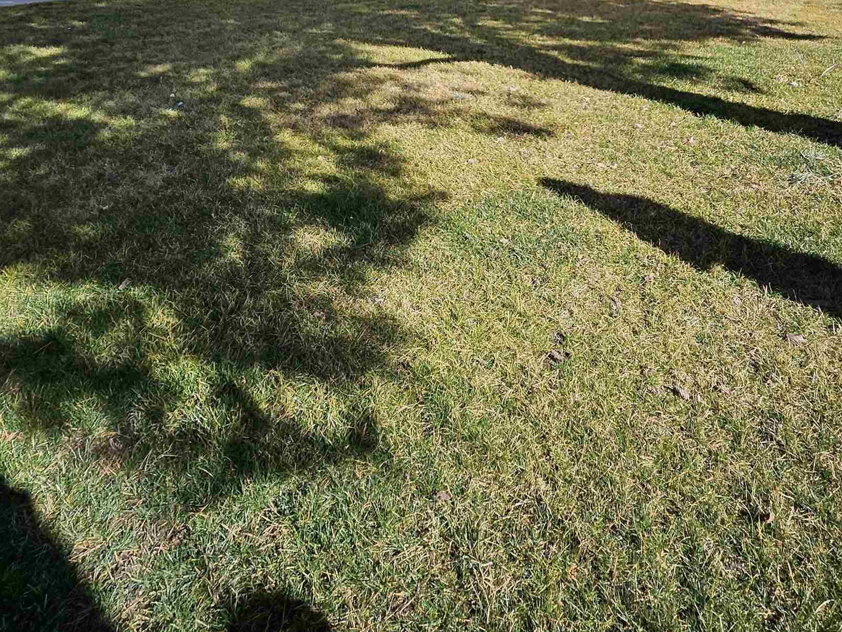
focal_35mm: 25
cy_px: 47
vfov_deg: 48.3
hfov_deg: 68.8
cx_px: 497
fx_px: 608
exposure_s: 1/861
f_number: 2.2
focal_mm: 1.74
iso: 32
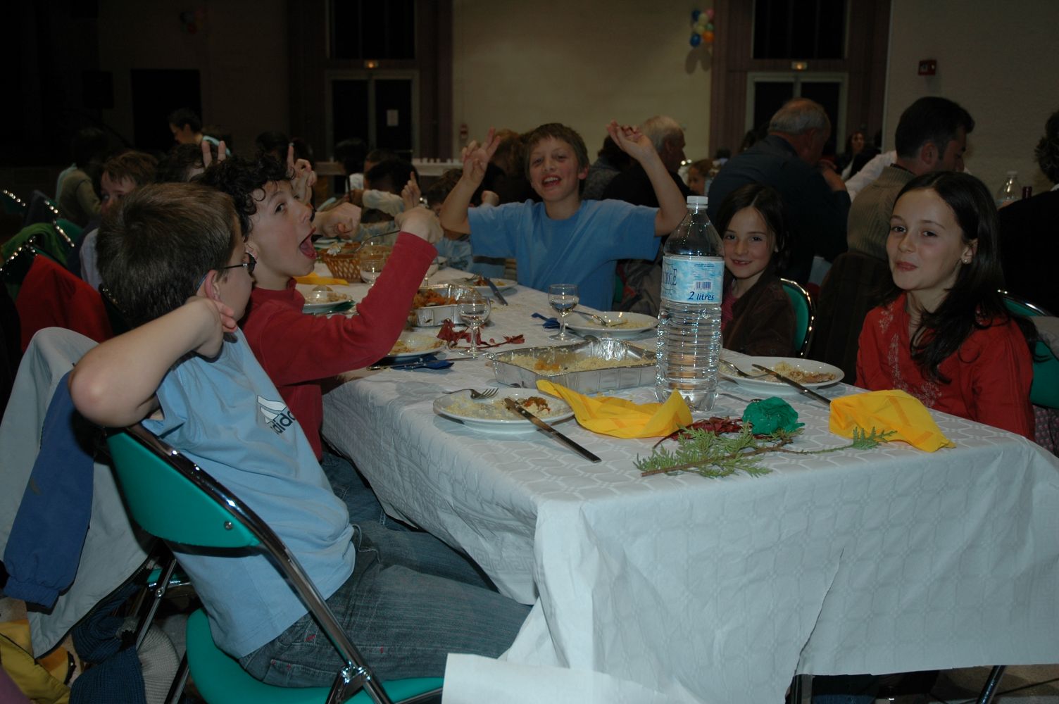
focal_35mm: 38
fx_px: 1102
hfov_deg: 51.3
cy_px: 352
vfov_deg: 35.4
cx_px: 530
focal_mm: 25
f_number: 4
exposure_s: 1/60
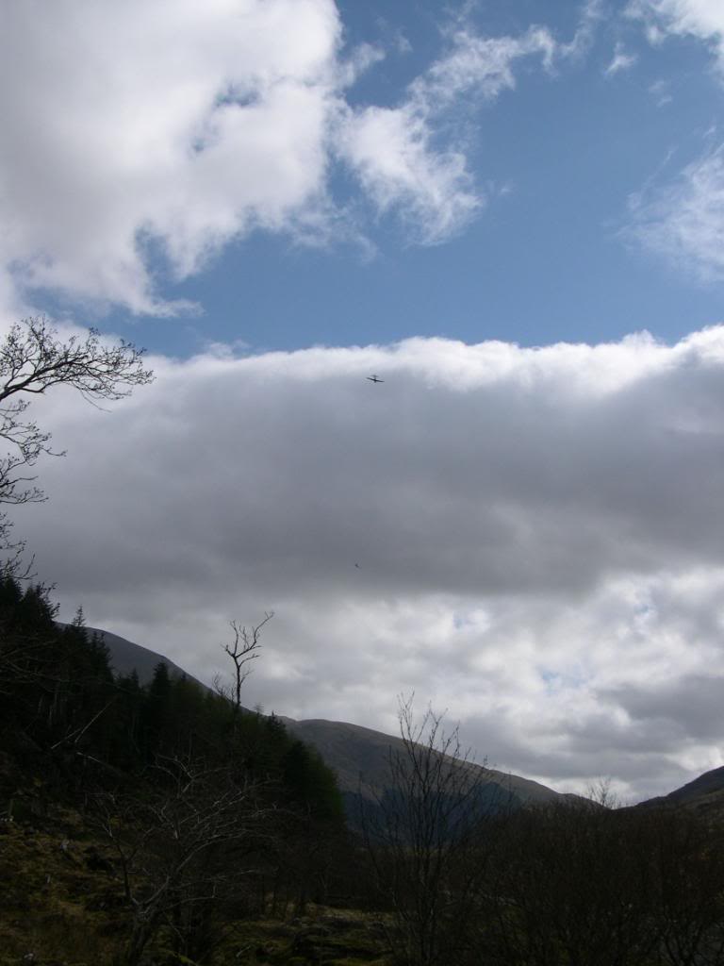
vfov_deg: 49.0
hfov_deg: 37.7
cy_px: 483
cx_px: 362
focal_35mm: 38
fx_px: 1060
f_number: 7.6
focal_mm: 8
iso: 100
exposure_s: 1/365
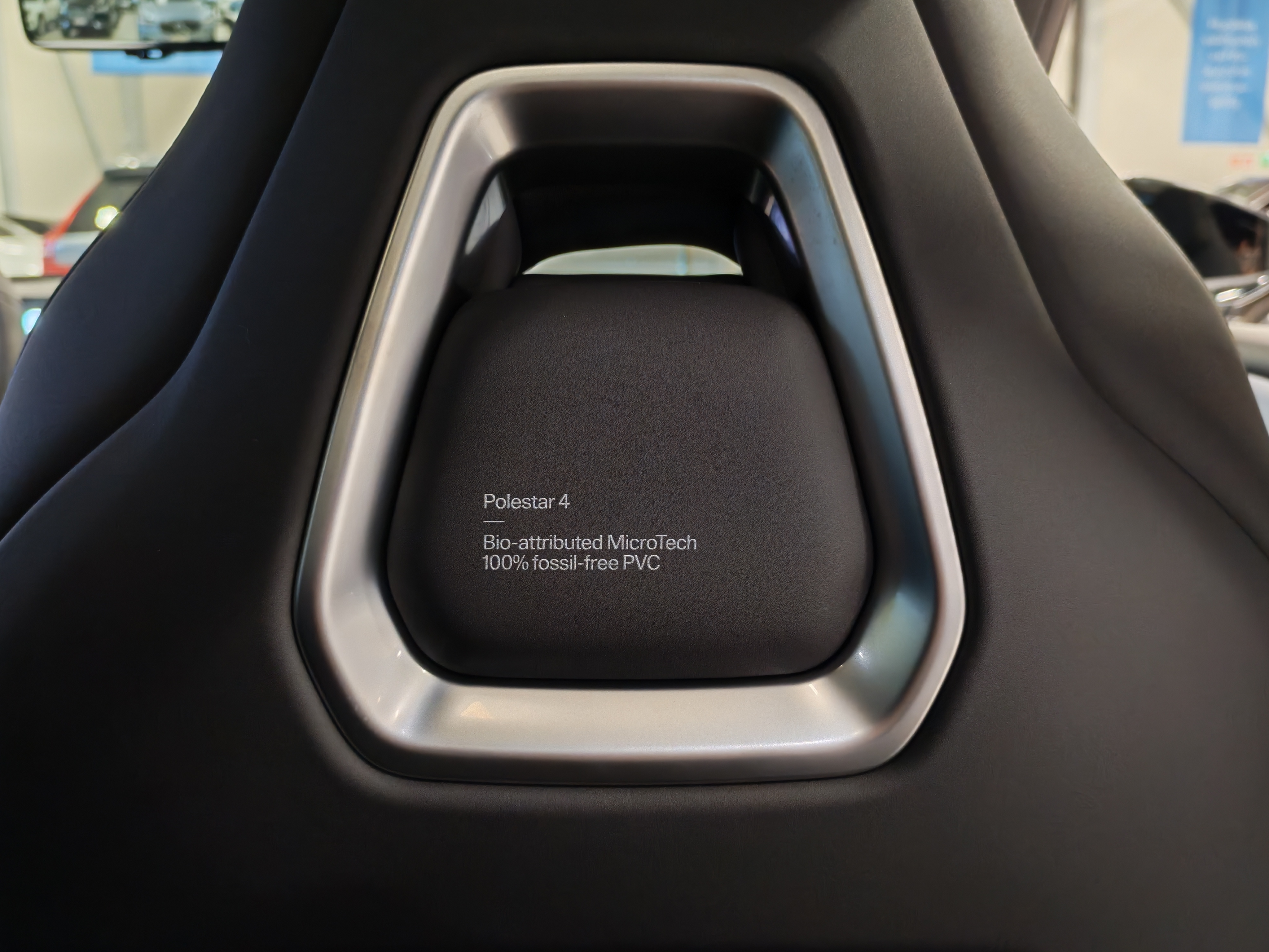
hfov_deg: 58.4
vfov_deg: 45.4
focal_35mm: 31
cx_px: 634
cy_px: 476
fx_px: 1136
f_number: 1.9
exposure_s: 1/50
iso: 731
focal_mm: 6.12
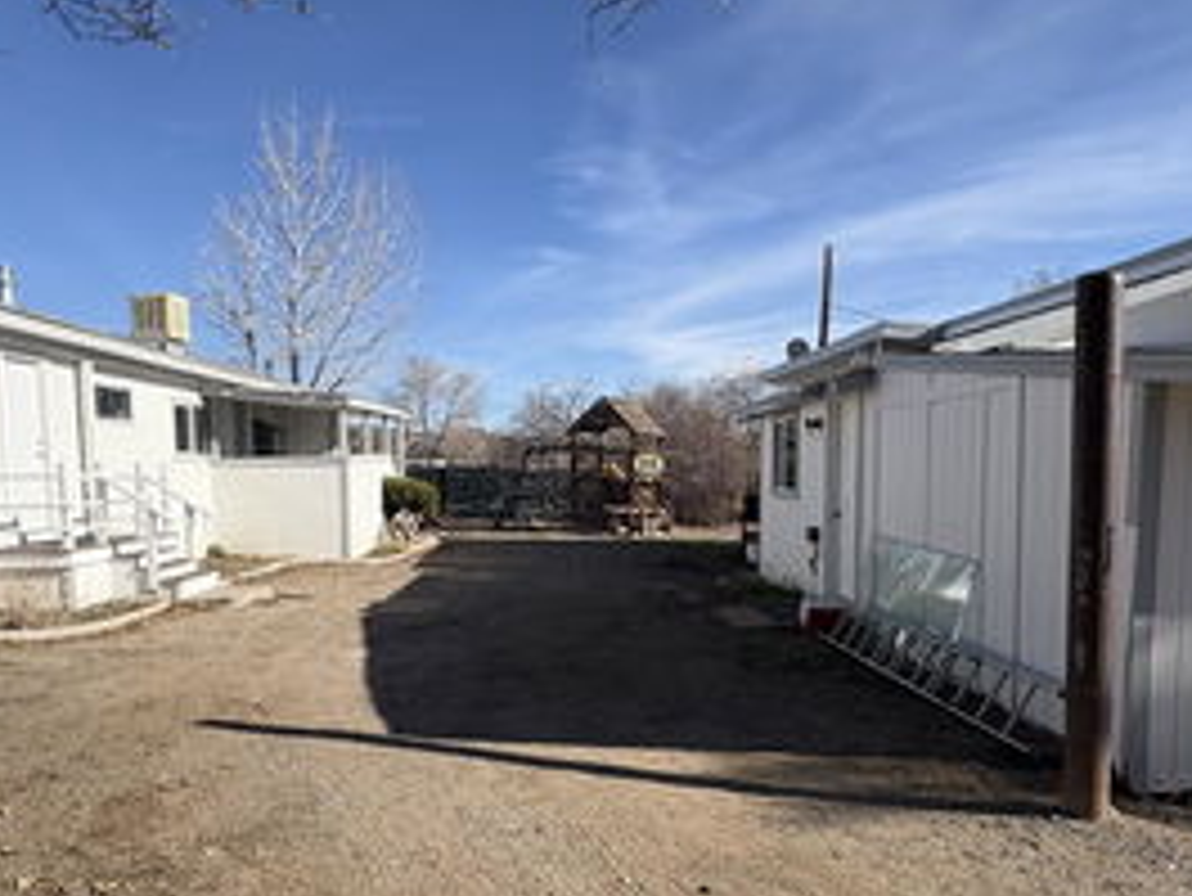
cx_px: 531
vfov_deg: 50.9
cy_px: 554
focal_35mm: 27
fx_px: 930
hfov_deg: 65.1
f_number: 2.2
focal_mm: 2.22
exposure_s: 1/2342
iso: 50
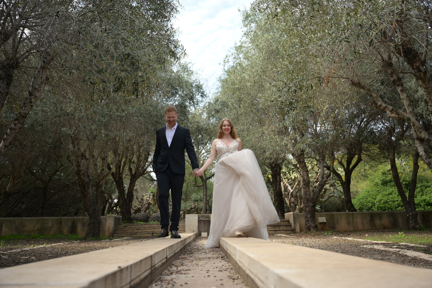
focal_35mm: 32
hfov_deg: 59.5
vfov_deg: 41.7
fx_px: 378
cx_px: 216
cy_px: 144
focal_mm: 31.5
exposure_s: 1/400
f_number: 3.5
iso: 125
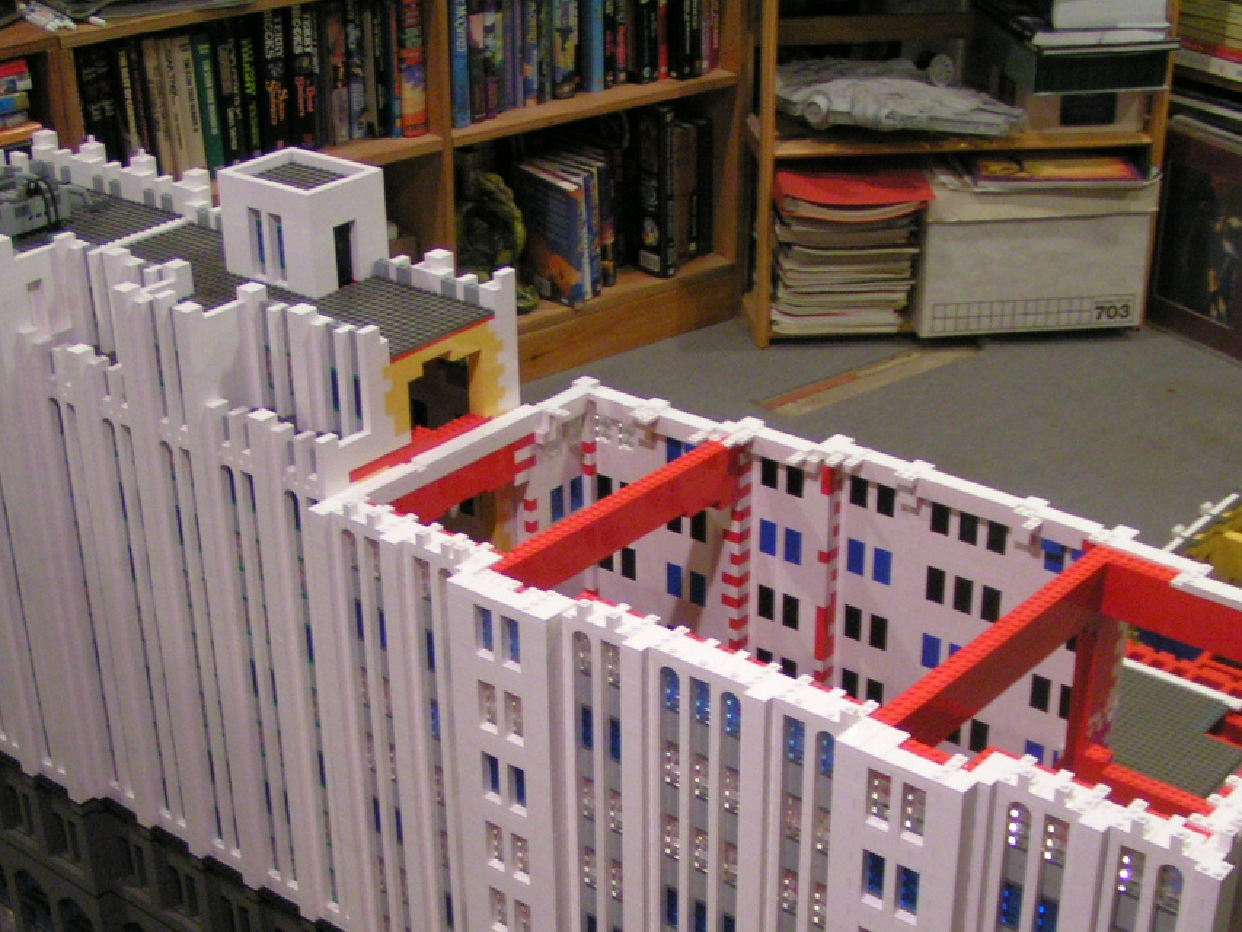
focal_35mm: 57
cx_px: 591
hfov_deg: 33.8
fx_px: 2045
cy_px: 661
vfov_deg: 25.5
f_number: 2.8
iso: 200
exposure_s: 1/13
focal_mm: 5.8
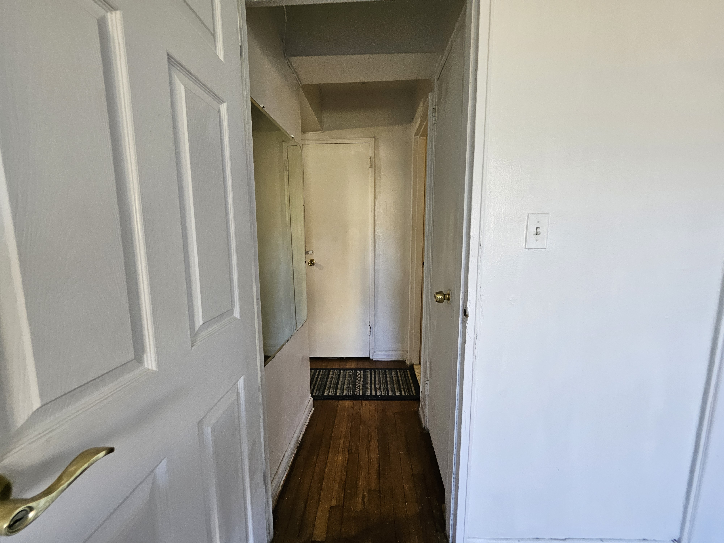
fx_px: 272
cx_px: 362
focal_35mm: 13
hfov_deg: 106.2
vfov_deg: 89.9
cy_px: 272
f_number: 2.2
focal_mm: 1.7
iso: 200
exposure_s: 1/60
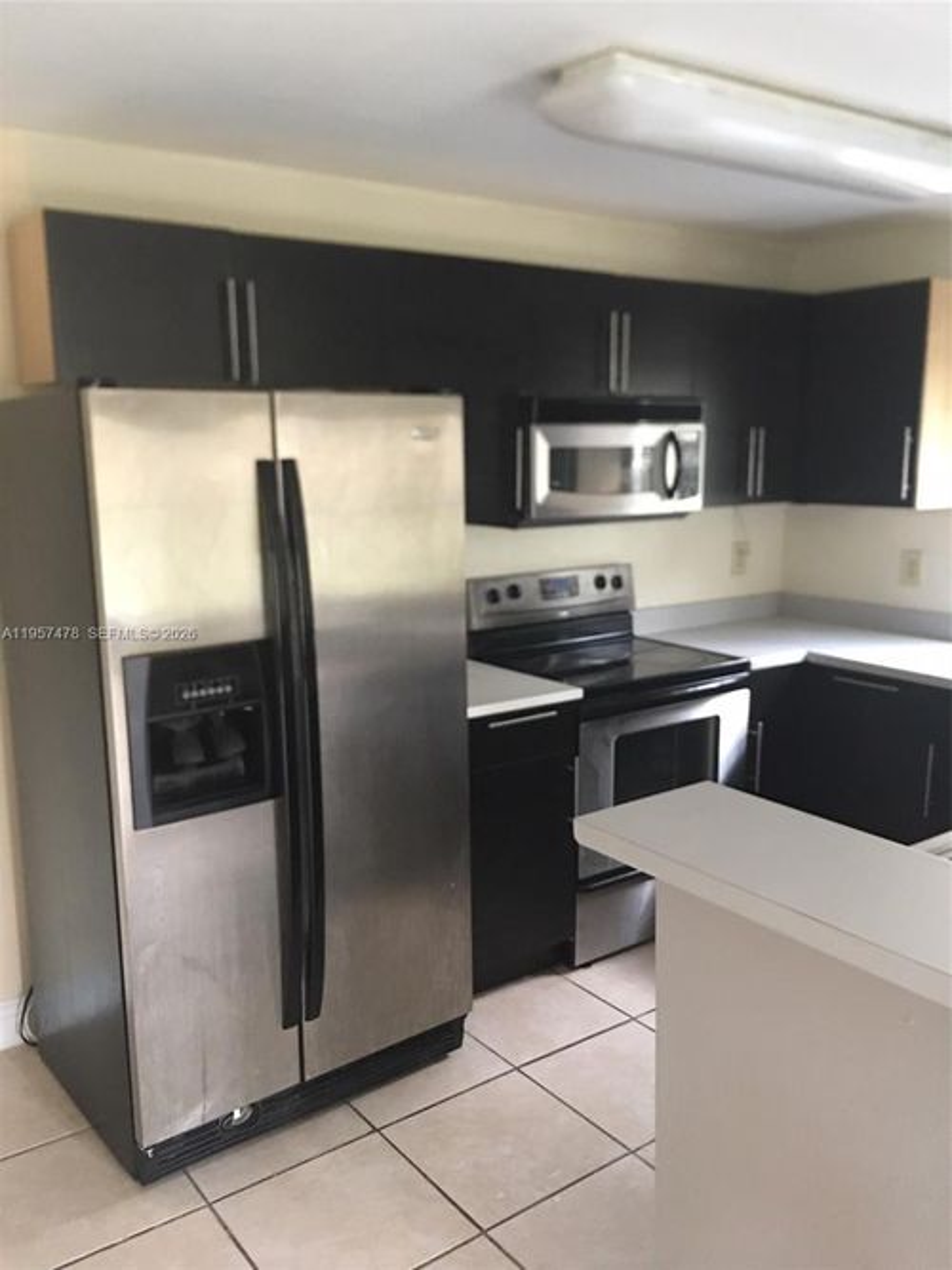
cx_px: 476
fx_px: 1064
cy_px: 635
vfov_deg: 61.7
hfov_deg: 48.2
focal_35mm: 29
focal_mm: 4.15
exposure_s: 1/10
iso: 100
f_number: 2.2
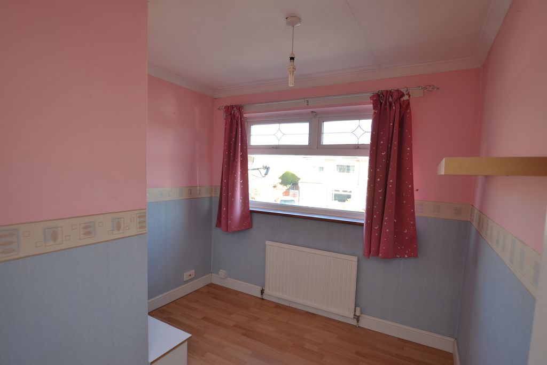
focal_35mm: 18
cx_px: 274
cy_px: 182
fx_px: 274
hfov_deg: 90.0
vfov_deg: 67.4
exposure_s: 1/100
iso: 400
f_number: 5
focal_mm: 12
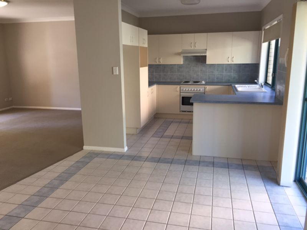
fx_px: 257
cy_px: 115
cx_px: 154
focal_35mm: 29
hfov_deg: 61.7
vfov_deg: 48.2
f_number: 2.2
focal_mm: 4.15
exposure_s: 1/33
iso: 80
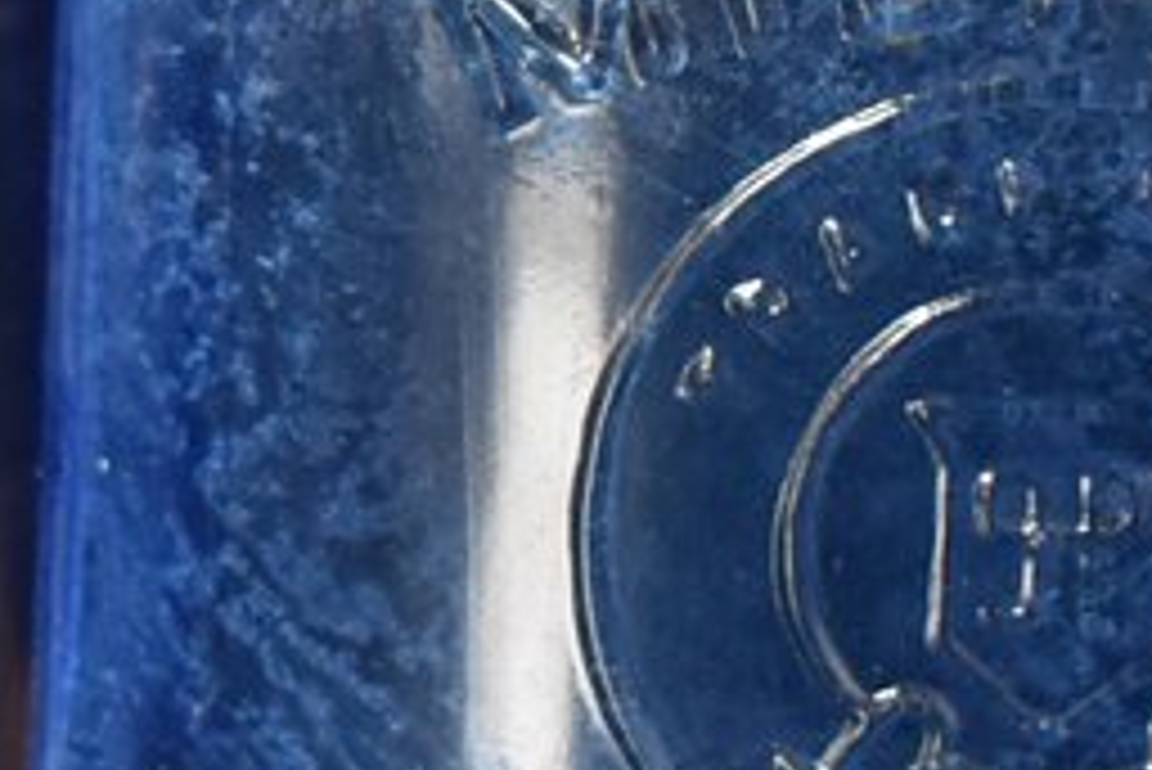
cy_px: 187
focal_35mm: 248
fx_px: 7950
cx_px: -288
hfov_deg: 8.2
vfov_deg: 5.5
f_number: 4
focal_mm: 25
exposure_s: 1/80
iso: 1600
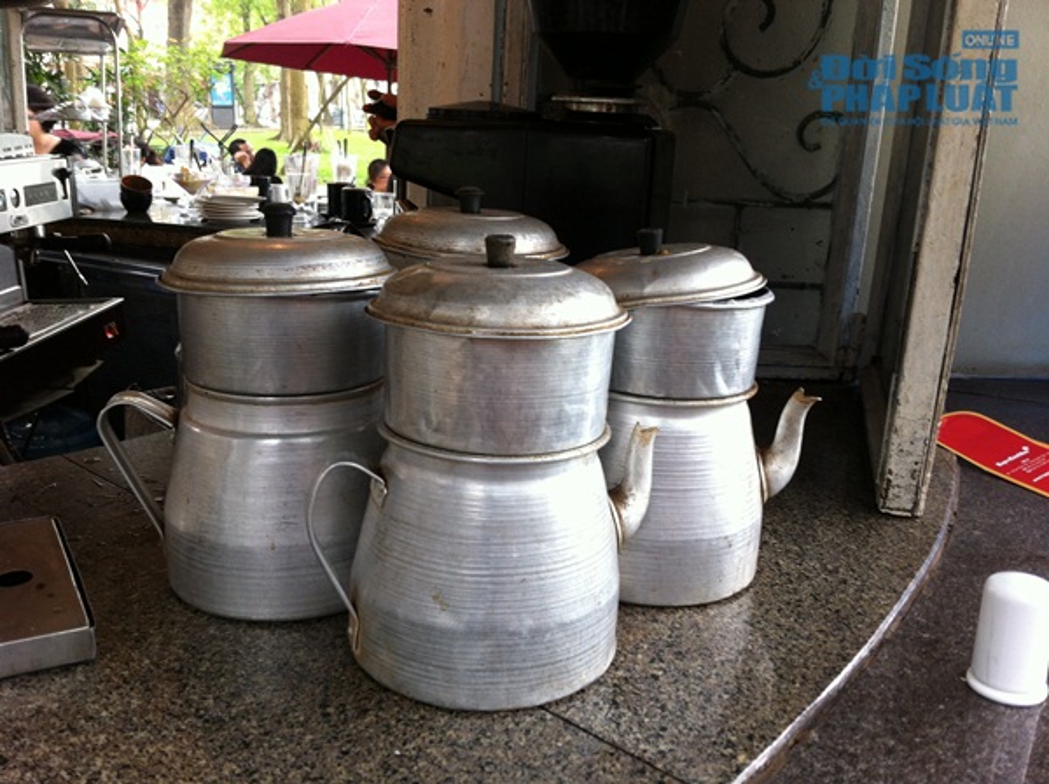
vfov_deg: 40.6
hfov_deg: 52.7
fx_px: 1059
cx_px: 524
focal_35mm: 35
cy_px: 392
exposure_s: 1/24
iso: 80
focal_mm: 3.85
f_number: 2.8
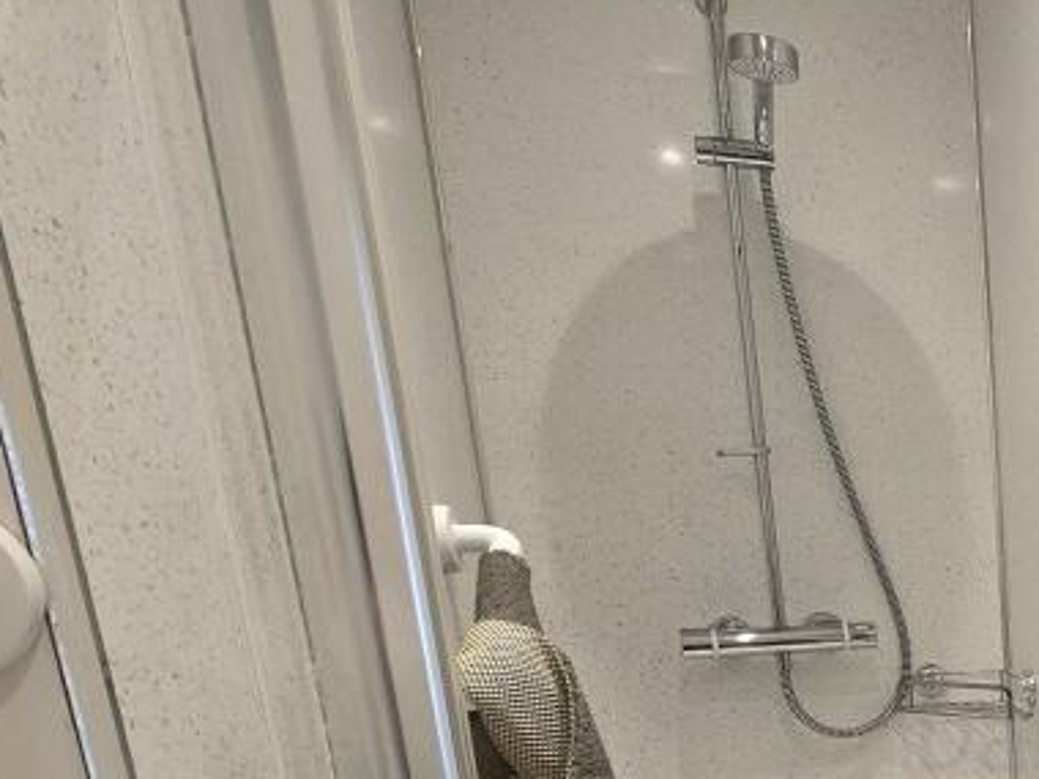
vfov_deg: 37.0
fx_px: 1051
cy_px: 757
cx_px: 1252
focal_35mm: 35
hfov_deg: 38.5
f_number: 2.2
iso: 100
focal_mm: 2.2
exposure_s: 1/50
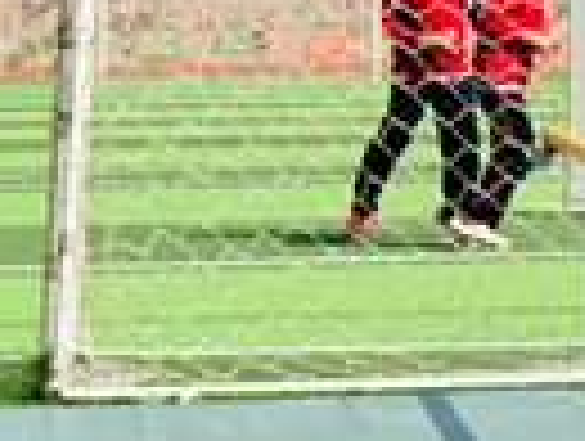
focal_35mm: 221
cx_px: 652
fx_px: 3742
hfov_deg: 8.9
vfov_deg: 6.7
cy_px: 54
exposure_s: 1/4975
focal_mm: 6.76
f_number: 1.78
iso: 64
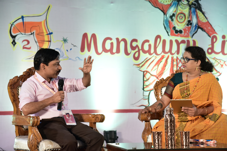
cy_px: 76
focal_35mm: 85
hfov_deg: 23.9
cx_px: 114
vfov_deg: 16.1
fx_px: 536
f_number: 6.3
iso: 2000
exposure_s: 1/125
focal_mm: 85
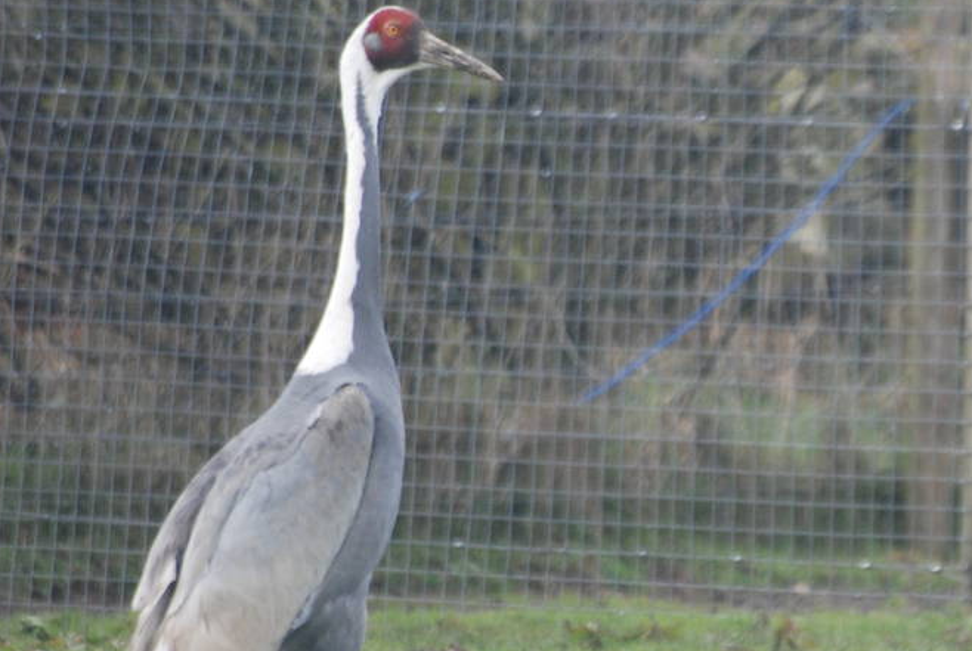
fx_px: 29584
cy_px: 323
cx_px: 1121
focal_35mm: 1094
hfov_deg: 1.9
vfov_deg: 1.3
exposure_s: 1/320
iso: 400
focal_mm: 300
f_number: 5.6
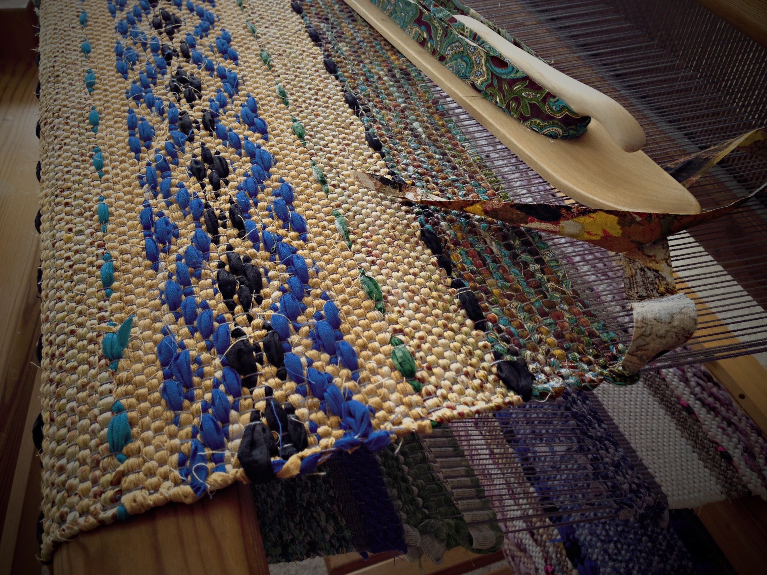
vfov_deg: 42.9
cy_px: 288
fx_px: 731
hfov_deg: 55.4
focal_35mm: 33
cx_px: 384
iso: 64
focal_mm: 4.12
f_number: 2.4
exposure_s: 1/40
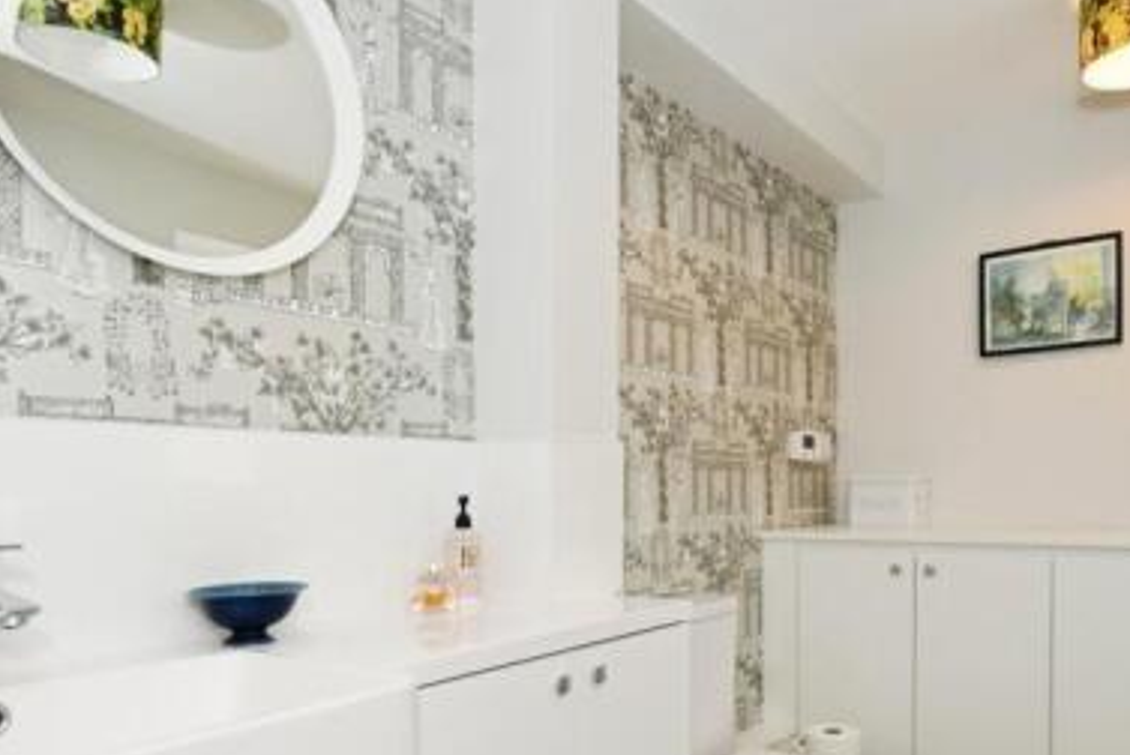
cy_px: 499
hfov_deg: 68.5
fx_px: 817
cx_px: 689
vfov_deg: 48.8
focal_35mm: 26
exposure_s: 1/60
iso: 400
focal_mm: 10
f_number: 8
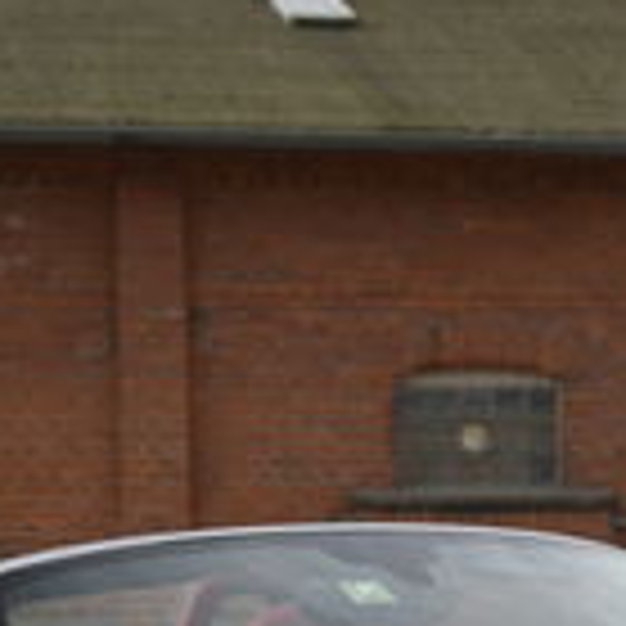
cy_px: 991
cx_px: 608
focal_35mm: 193
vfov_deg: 8.8
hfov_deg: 9.0
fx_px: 3949
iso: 125
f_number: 4.5
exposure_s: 1/400
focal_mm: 41
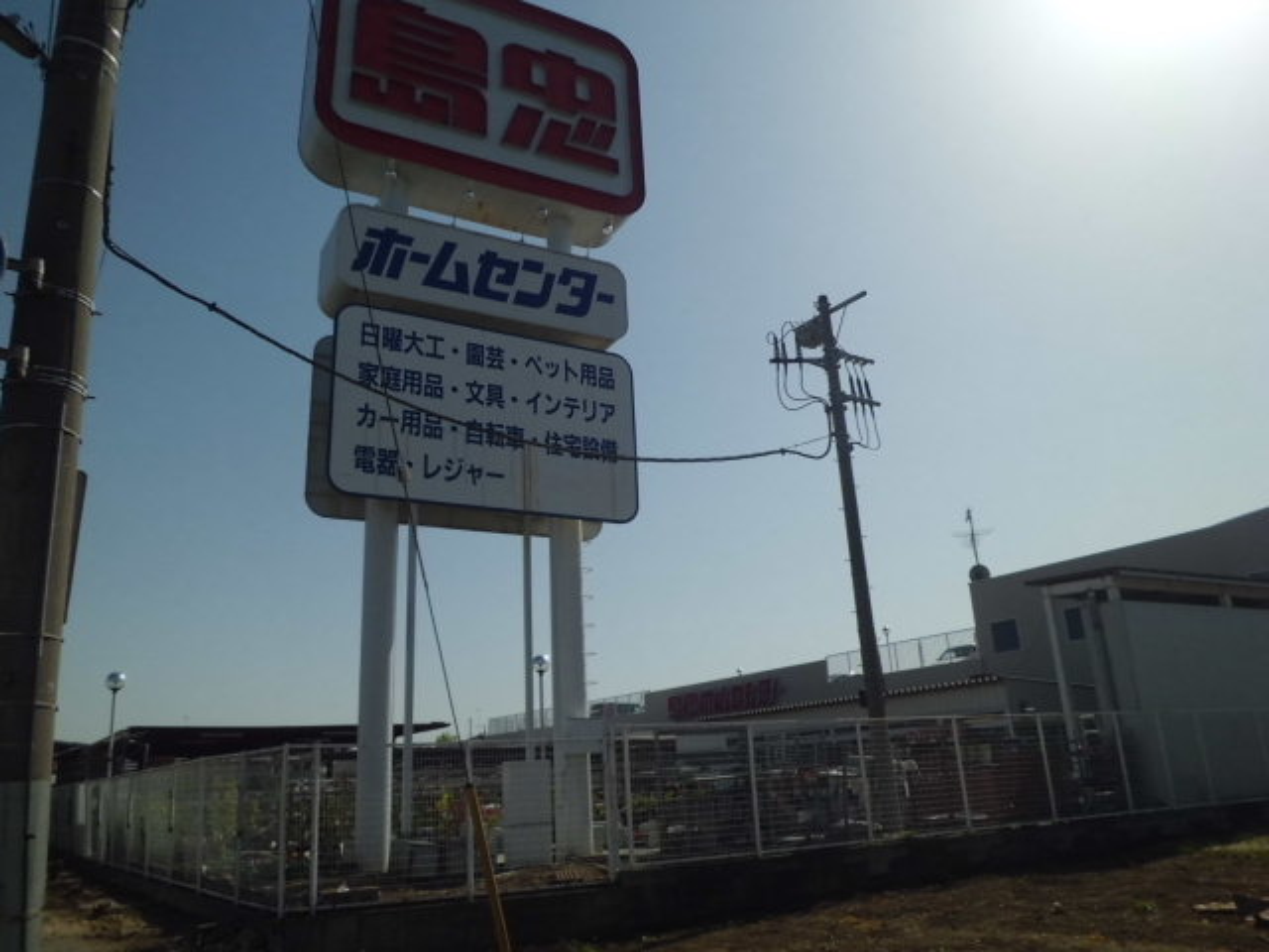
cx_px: 634
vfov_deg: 53.1
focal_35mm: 26
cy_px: 476
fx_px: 953
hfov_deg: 67.3
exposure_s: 1/500
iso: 64
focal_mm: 4.7
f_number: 7.9
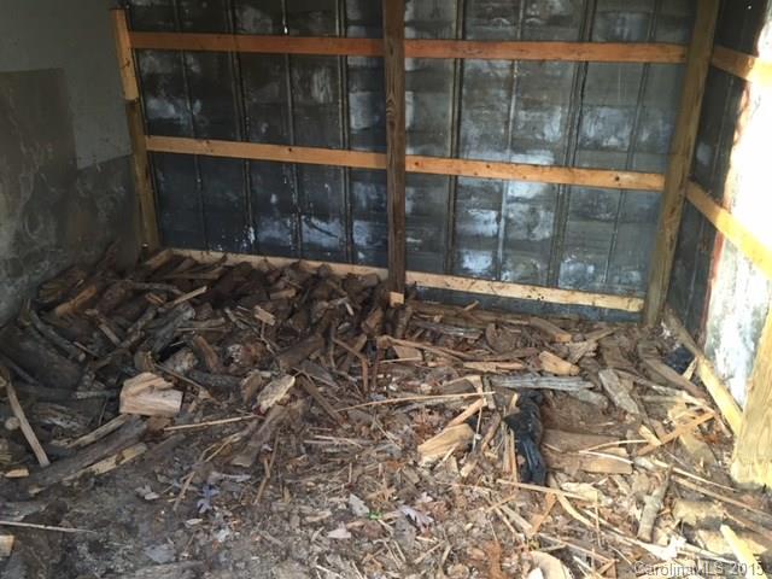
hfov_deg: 61.7
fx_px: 647
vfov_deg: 48.2
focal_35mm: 29
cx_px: 386
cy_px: 290
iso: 80
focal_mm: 4.15
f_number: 2.2
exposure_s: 1/30
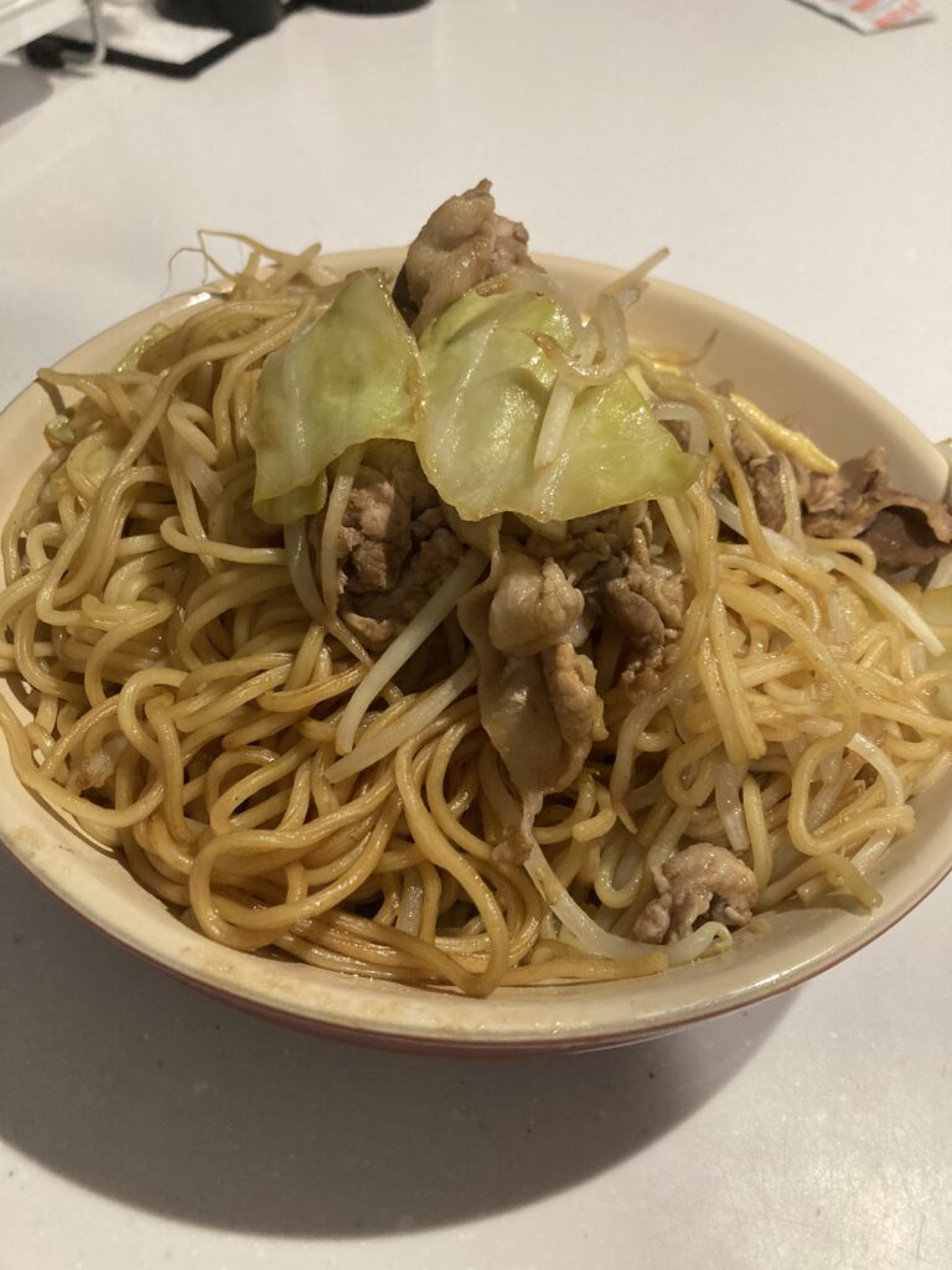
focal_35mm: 28
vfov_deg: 63.4
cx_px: 476
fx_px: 1027
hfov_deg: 49.7
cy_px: 635
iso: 250
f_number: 1.8
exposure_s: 1/60
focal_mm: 3.99
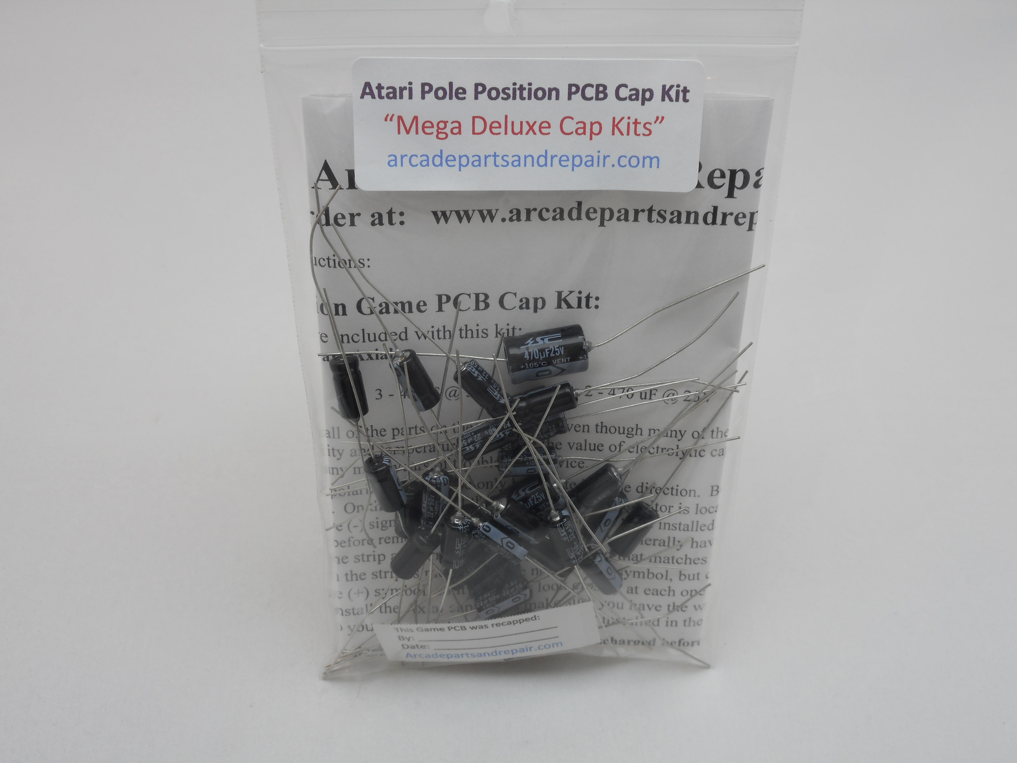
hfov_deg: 42.9
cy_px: 382
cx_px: 508
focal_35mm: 44
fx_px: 1293
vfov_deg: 32.9
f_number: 4.7
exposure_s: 1/30
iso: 80
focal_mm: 7.9
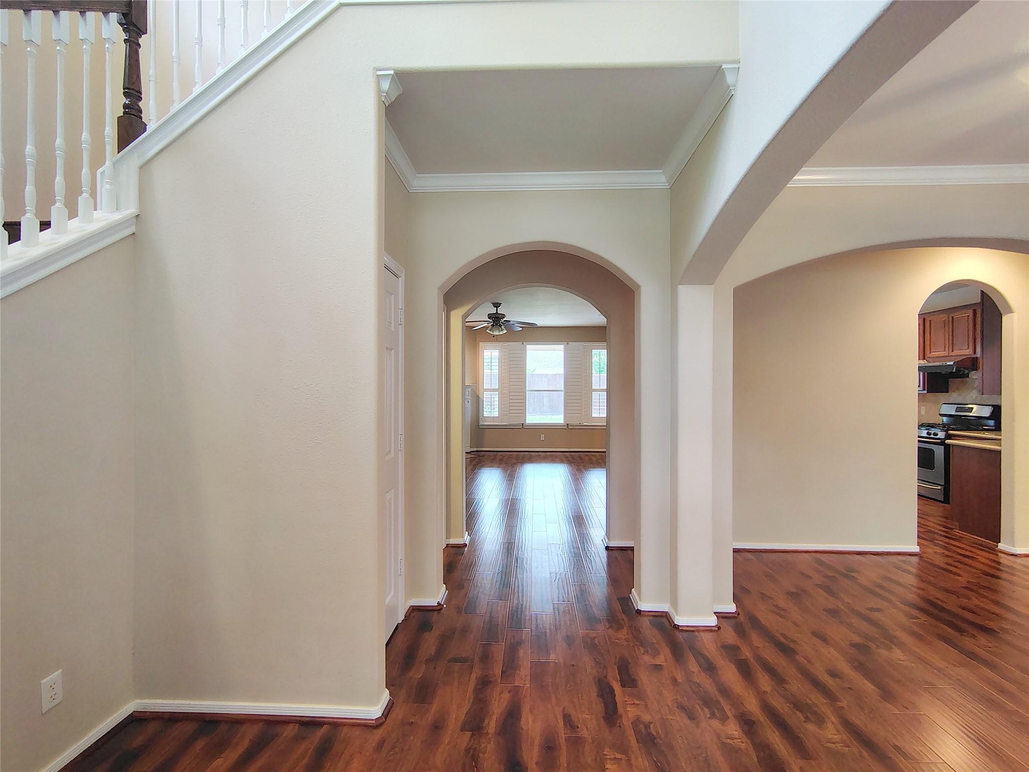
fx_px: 476
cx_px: 514
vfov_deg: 78.1
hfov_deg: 94.5
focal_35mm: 16
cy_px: 386
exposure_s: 1/24
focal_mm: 2.13
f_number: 2.2
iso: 400
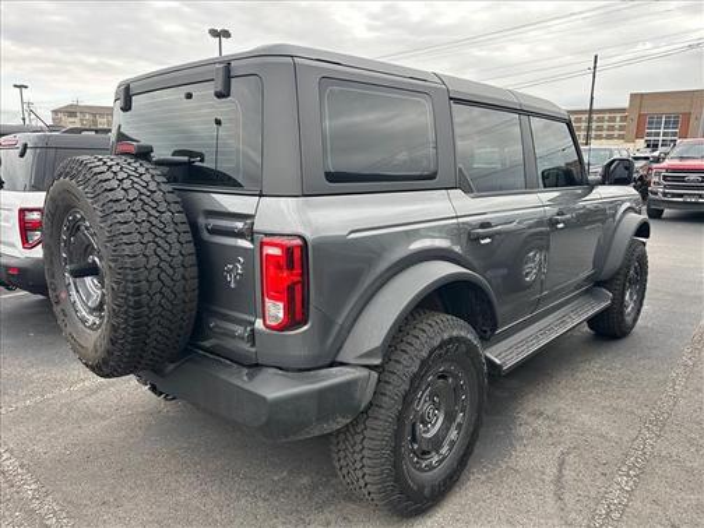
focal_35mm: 24
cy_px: 264
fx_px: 488
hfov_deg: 71.6
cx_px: 352
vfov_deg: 56.8
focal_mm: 6.86
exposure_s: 1/360
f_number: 1.78
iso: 80
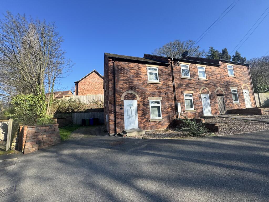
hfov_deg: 102.1
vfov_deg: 85.7
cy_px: 101
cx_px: 134
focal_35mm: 14
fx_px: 109
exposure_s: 1/910
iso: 50
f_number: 2.2
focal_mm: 2.22
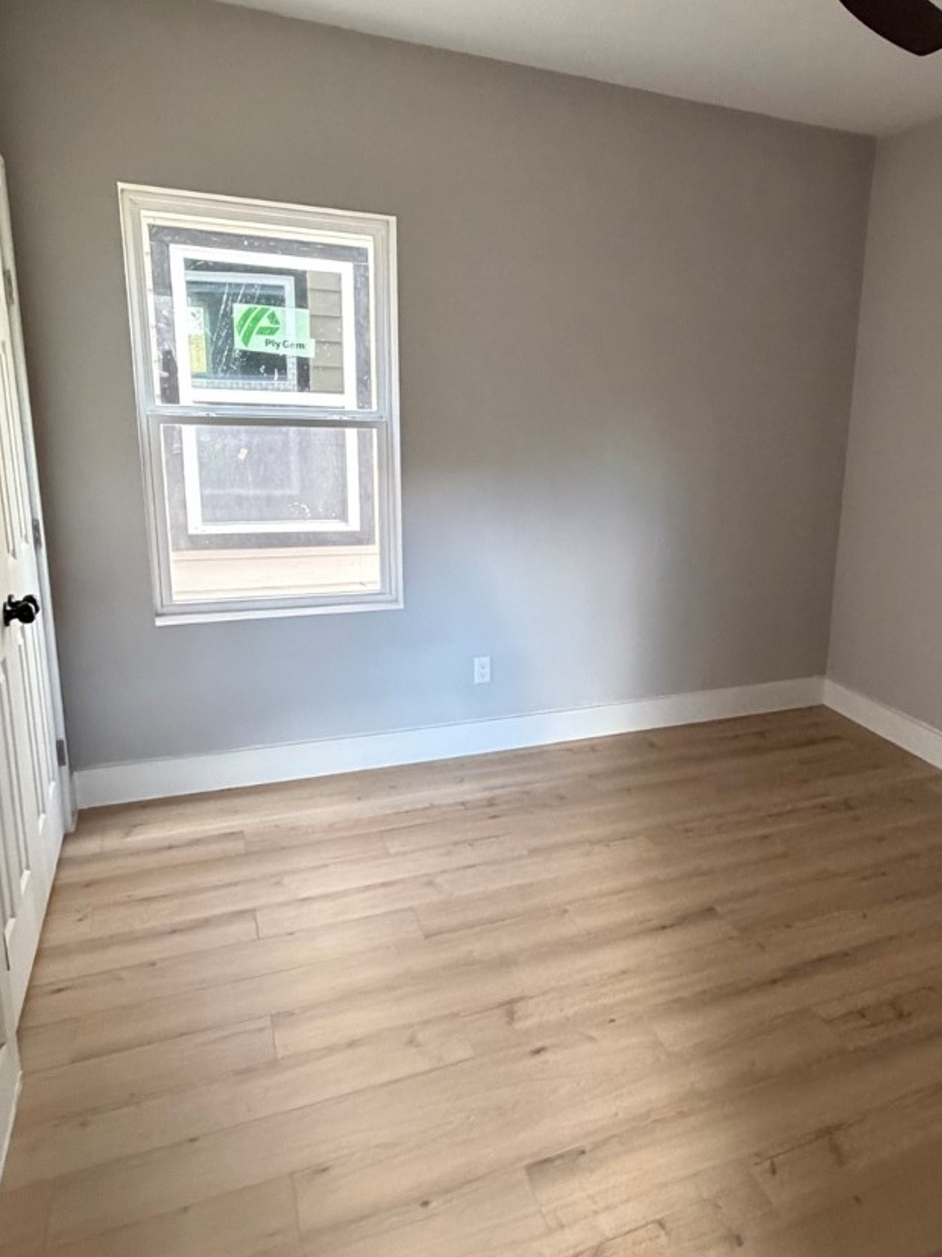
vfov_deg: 67.3
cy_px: 606
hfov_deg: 51.3
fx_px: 944
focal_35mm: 26
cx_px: 678
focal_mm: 2.22
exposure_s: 1/60
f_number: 2.2
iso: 800
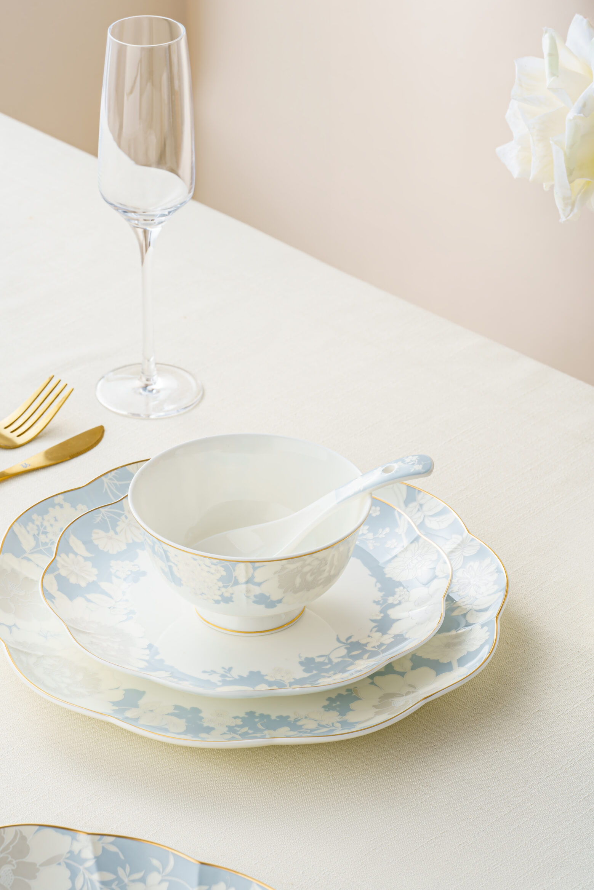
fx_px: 2845
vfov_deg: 17.8
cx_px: 270
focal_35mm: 115
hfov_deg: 11.9
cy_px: 450
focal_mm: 105
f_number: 13
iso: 100
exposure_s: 1/125
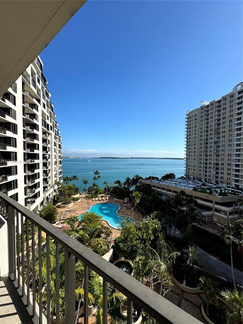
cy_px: 162
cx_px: 122
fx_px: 131
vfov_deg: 102.1
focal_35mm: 14
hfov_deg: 85.6
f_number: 2.2
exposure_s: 1/2674
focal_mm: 2.22
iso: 50
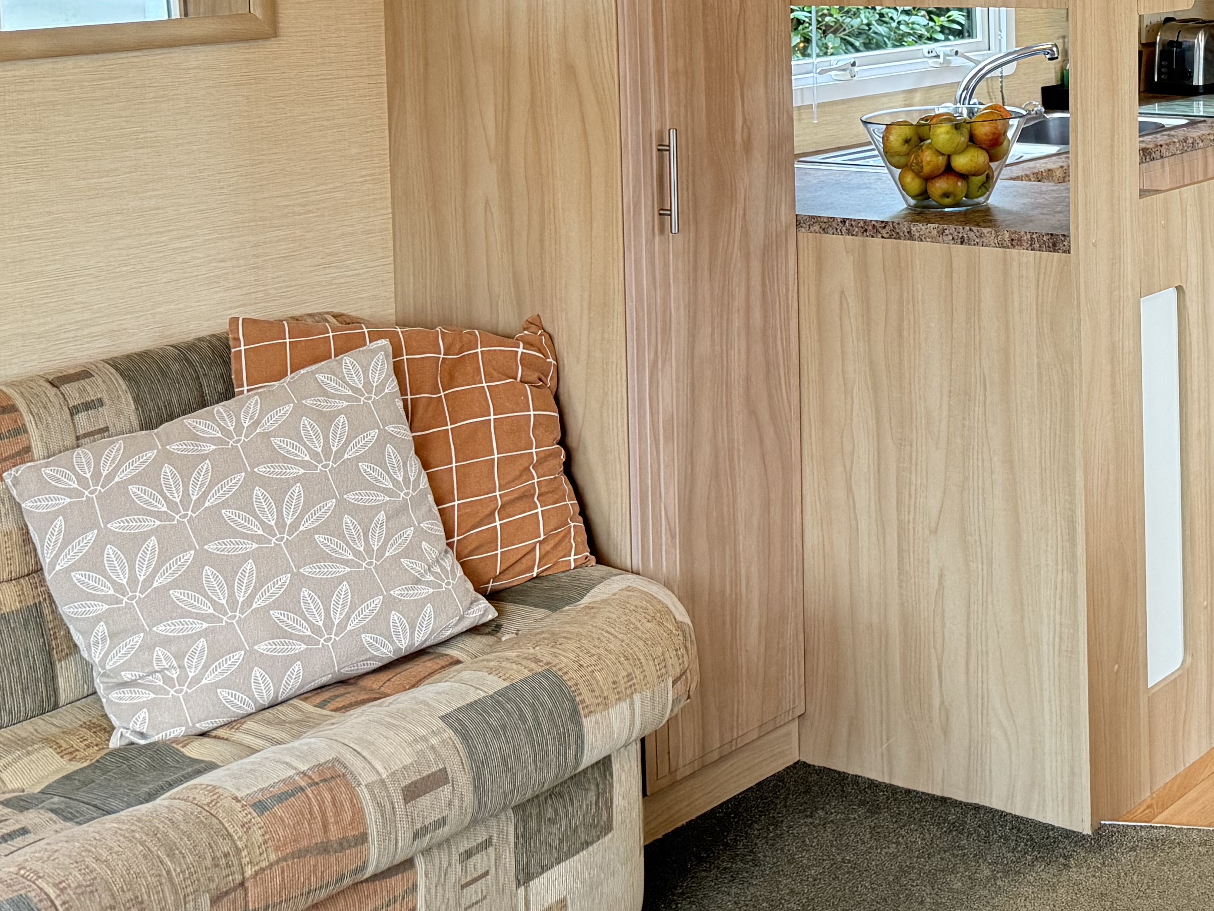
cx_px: 1227
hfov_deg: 31.2
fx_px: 1999
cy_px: -14
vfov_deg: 24.4
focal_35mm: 57
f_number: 1.78
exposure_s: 1/50
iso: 400
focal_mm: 6.76
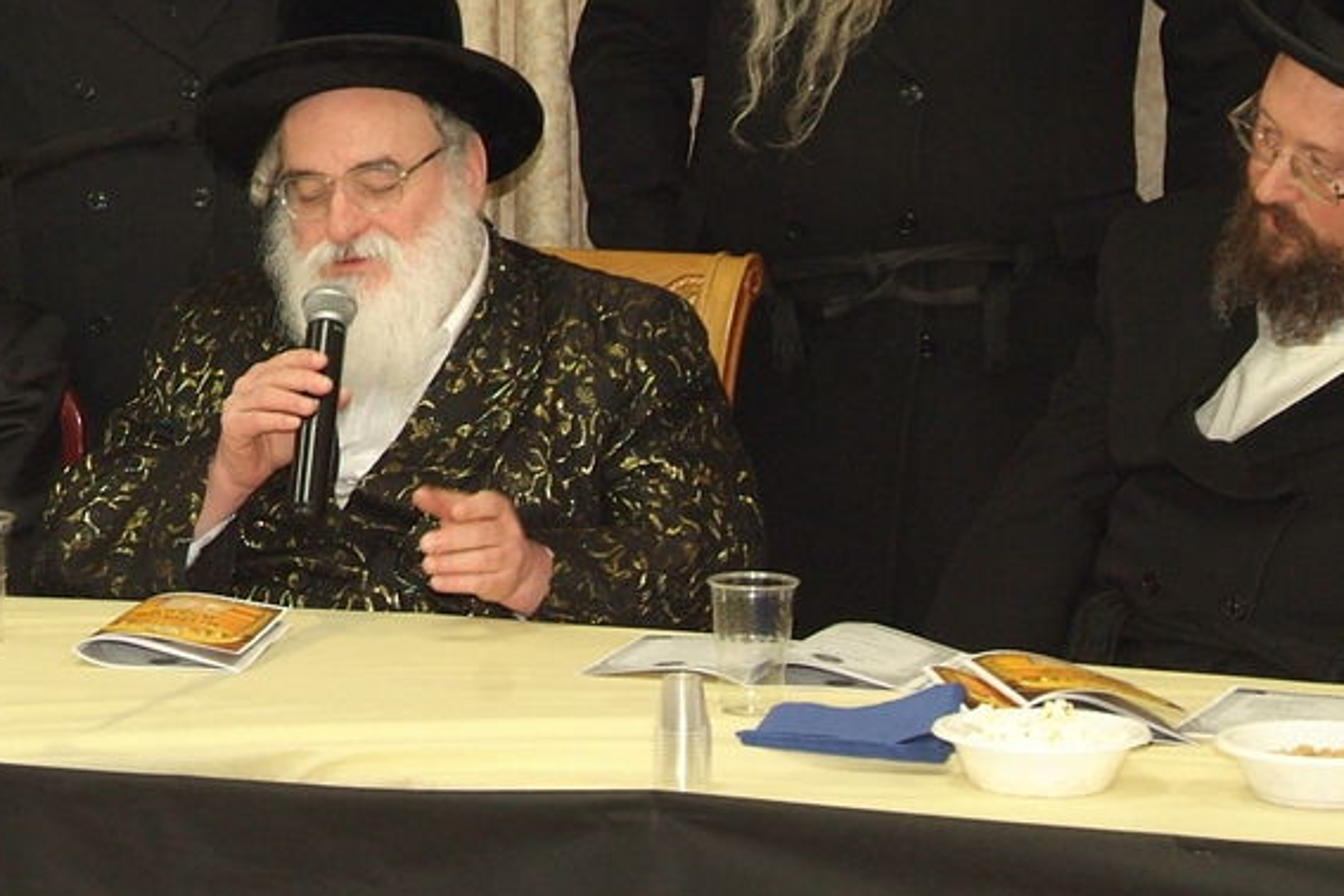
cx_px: 299
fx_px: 6272
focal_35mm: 168
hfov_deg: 12.2
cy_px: 155
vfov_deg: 8.2
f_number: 4.8
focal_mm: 45
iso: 800
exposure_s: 1/60
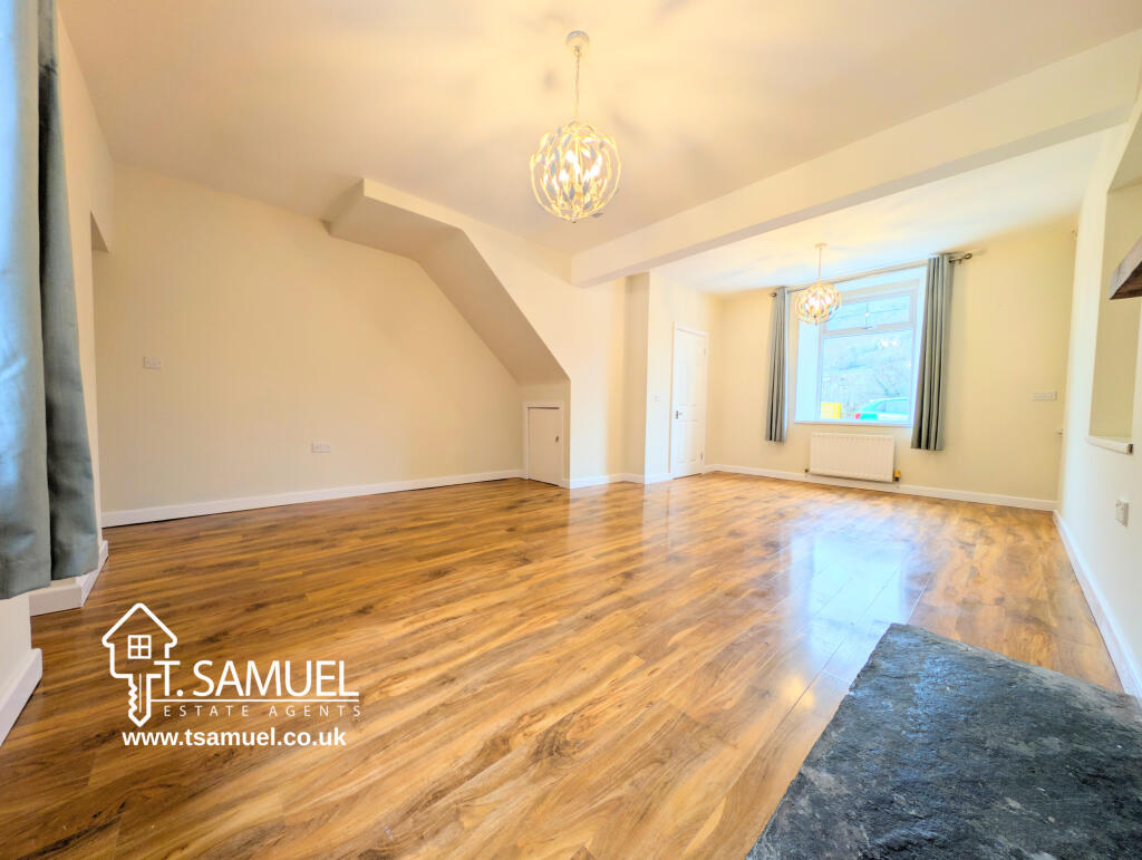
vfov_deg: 94.6
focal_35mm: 12
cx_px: 571
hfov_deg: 110.5
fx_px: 396
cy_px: 430
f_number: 1.95
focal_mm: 2.23
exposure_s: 1/49.8
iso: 38
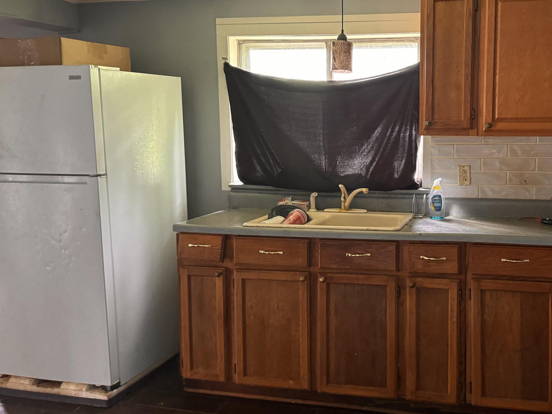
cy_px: 187
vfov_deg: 40.7
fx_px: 558
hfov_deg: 51.0
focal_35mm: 35
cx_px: 395
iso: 800
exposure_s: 1/40
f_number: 1.78
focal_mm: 6.76
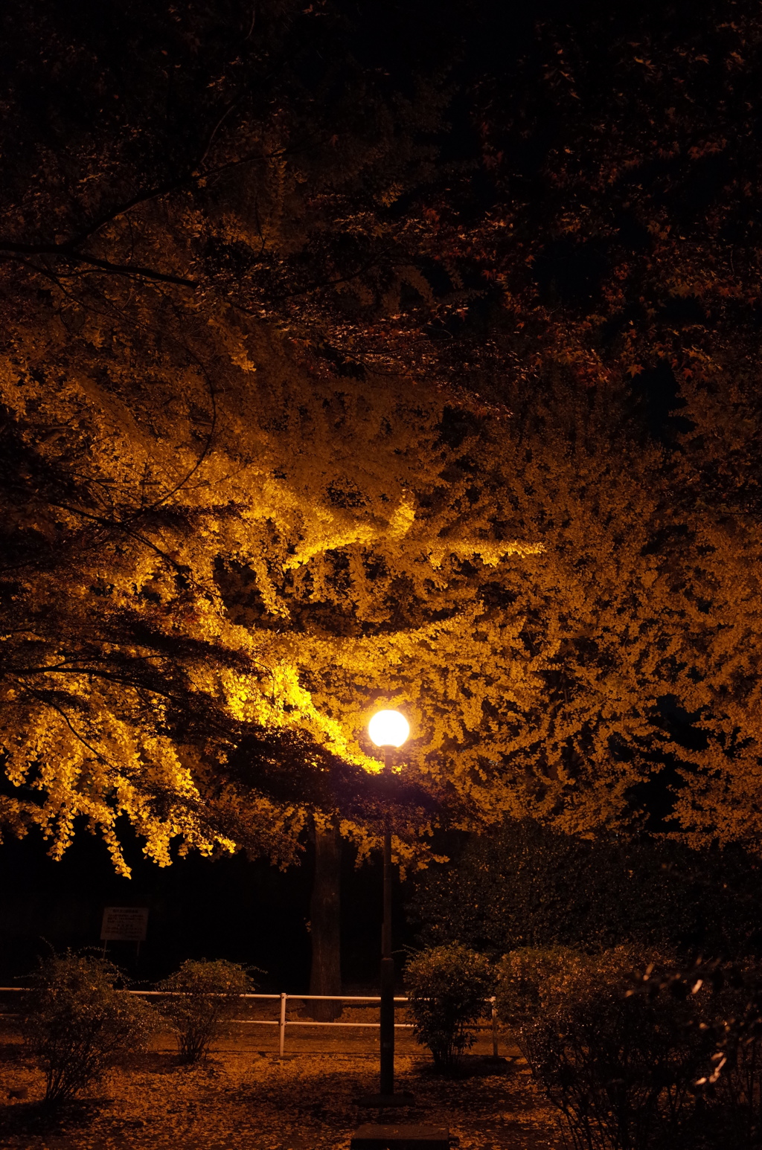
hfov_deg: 46.2
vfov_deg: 65.6
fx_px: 893
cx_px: 381
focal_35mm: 28
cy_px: 575
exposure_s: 1/40
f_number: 2.8
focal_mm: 18.3
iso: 2000
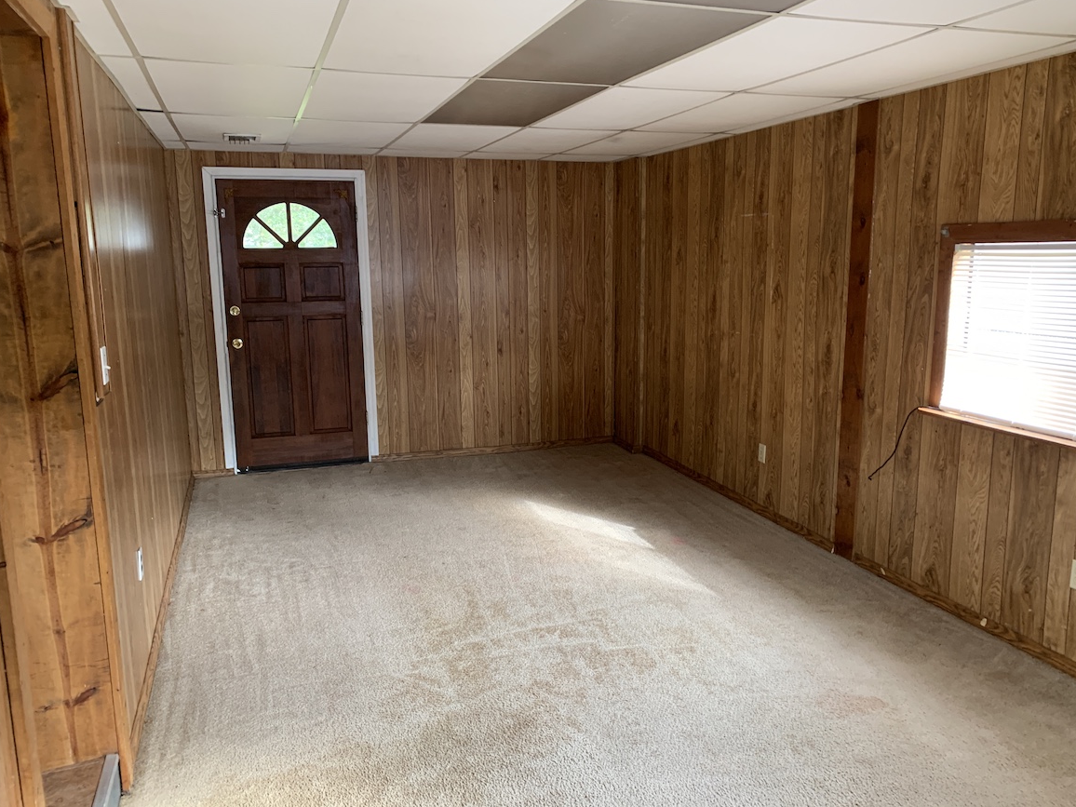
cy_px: 397
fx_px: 839
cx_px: 554
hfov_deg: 65.3
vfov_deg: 51.4
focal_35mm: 27
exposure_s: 1/60
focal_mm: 4.25
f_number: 1.8
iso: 125
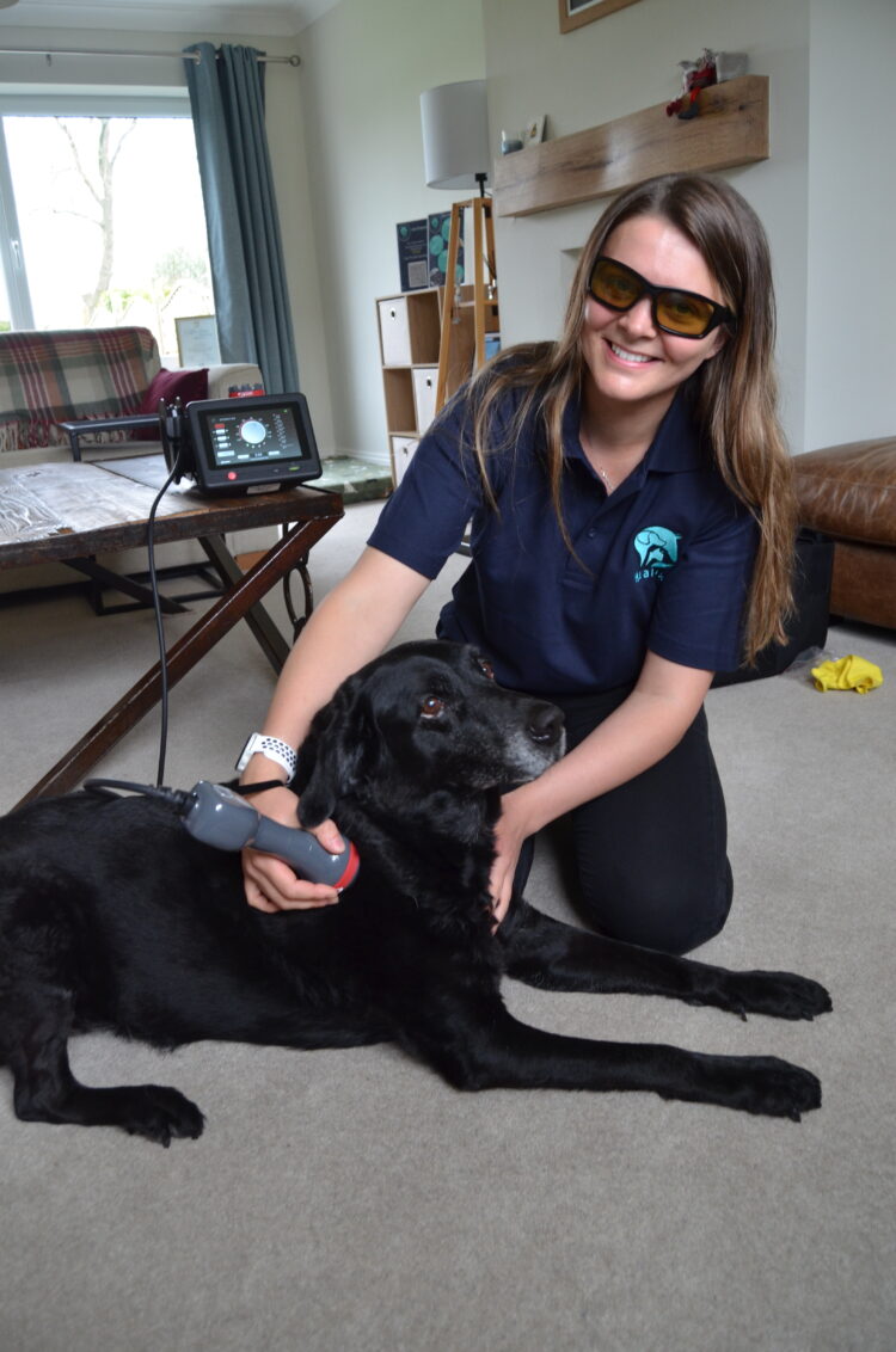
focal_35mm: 27
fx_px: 1012
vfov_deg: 67.5
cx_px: 448
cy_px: 676
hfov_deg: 47.7
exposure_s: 1/100
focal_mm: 18
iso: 640
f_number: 5
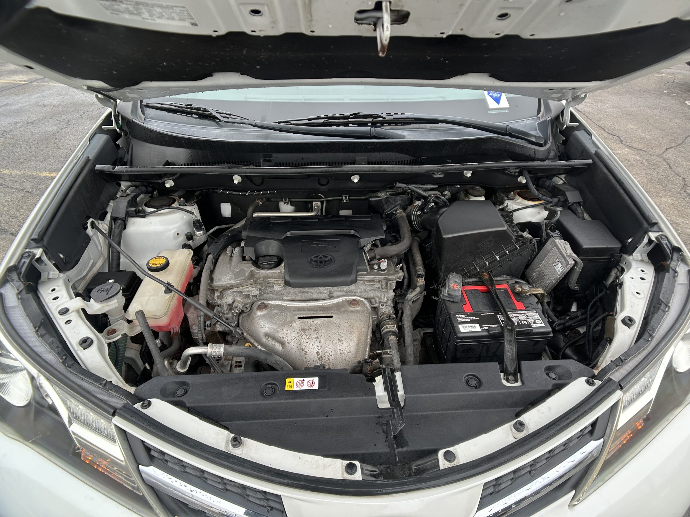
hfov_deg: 67.3
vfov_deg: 53.1
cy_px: 258
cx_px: 345
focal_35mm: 26
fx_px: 518
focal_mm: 5.7
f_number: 1.5
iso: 50
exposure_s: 1/234
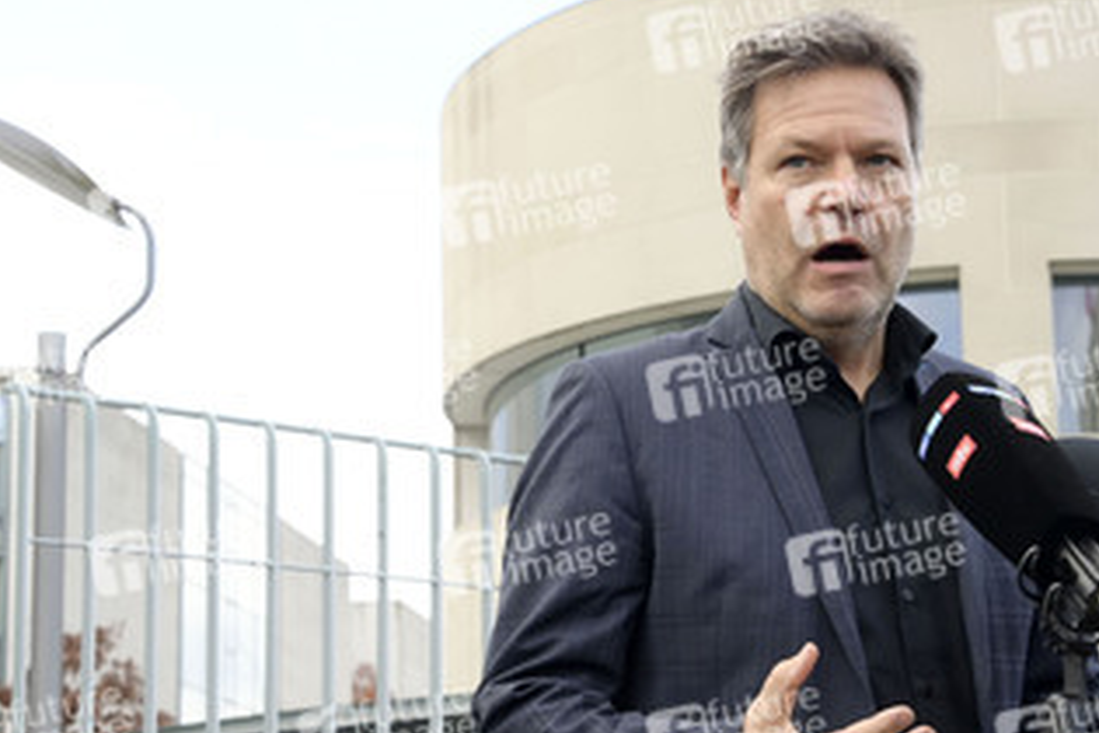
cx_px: 783
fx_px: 2442
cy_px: 468
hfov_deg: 25.2
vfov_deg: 17.0
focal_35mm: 80
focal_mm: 56
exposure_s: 1/250
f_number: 8
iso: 800
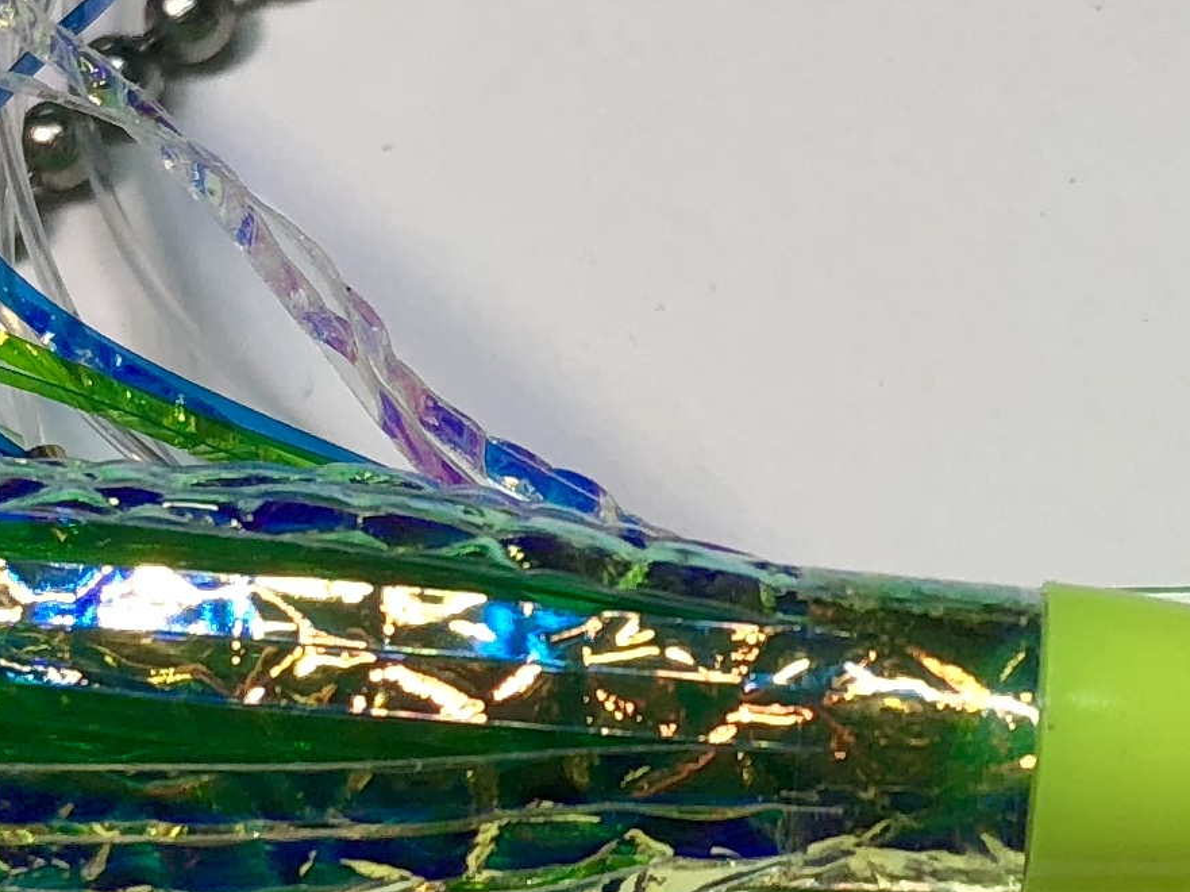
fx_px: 4398
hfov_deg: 15.3
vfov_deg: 11.5
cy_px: 209
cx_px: 897
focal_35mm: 128
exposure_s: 1/120
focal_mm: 3.99
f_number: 1.8
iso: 25
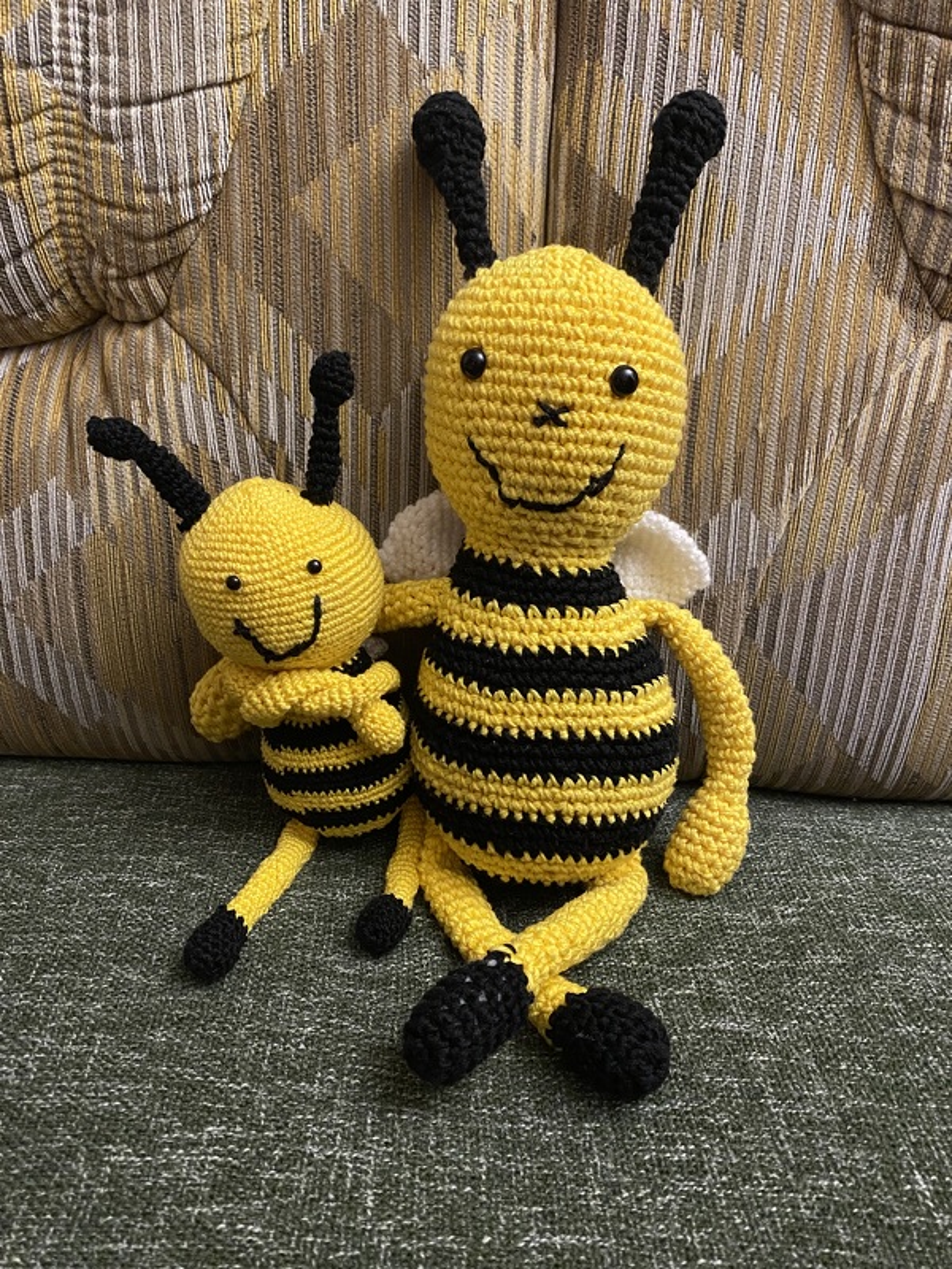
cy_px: 634
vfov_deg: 67.3
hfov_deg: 53.1
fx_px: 953
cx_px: 476
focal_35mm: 26
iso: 500
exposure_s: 1/25
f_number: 1.8
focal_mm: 4.25
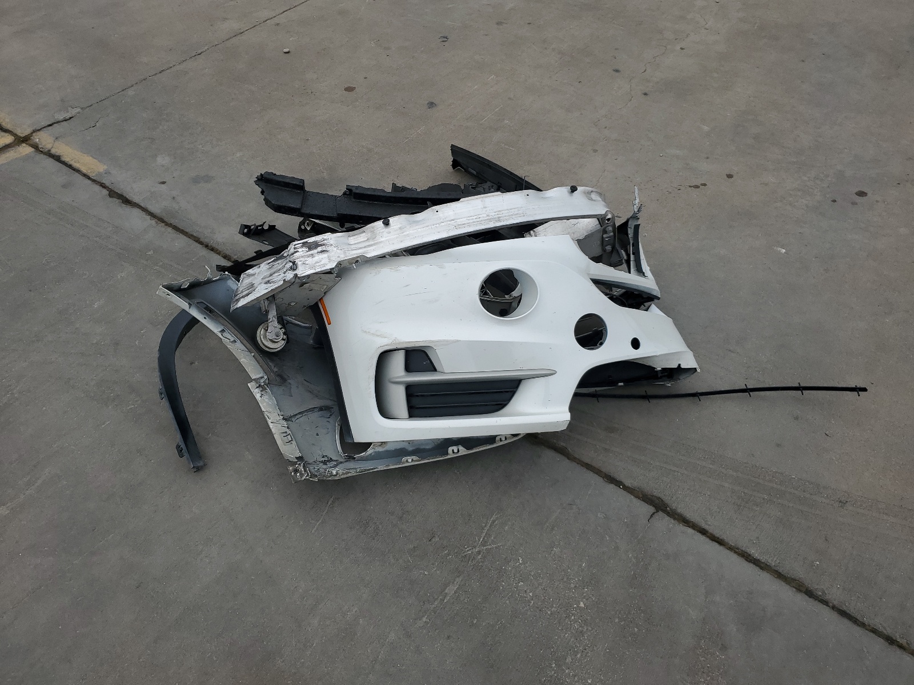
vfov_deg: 53.1
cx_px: 457
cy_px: 342
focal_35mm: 26
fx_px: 687
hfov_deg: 67.3
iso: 50
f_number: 1.5
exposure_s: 1/3333
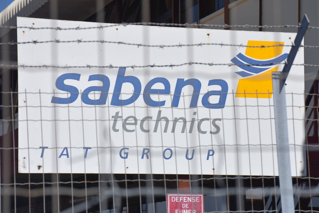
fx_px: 1223
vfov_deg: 9.9
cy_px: 110
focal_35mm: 138
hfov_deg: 14.9
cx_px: 177
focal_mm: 80
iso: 100
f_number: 9
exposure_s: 1/1600
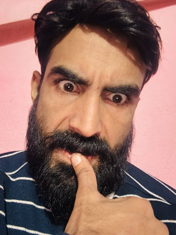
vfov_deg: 60.0
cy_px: 118
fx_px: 203
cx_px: 88
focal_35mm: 30
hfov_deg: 46.8
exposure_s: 1/8
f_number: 1.9
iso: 800
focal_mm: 2.69
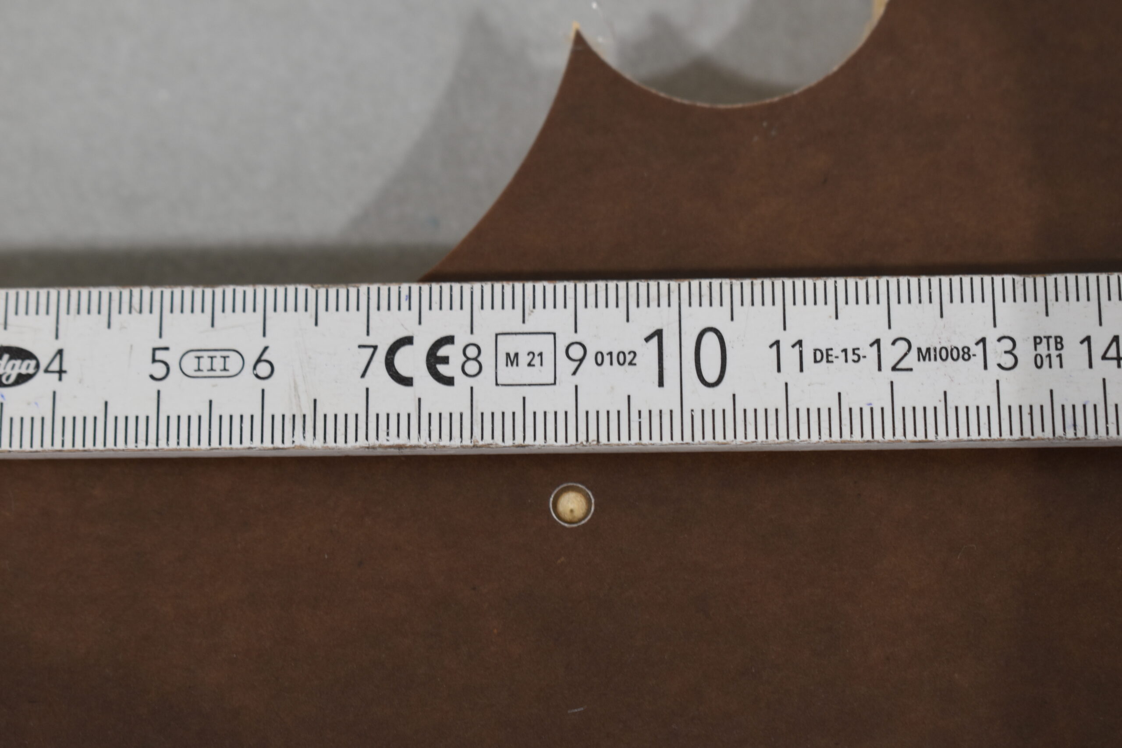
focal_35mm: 82
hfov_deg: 24.6
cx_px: 561
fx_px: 2571
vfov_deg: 16.6
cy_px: 374
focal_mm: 55
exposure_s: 1/60
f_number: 7.1
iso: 400
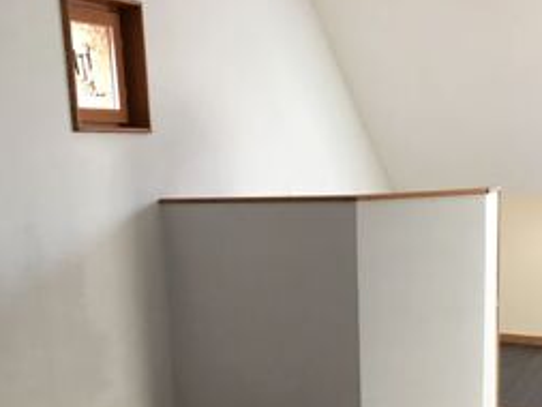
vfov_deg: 25.7
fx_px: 862
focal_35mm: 55
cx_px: 302
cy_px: 366
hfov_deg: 34.9
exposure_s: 1/30
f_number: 2.2
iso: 64
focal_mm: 4.15
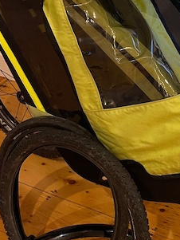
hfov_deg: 20.7
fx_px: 478
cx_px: 176
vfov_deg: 27.9
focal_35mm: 69
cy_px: 70
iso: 400
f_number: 1.6
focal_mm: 4.2
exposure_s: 1/60
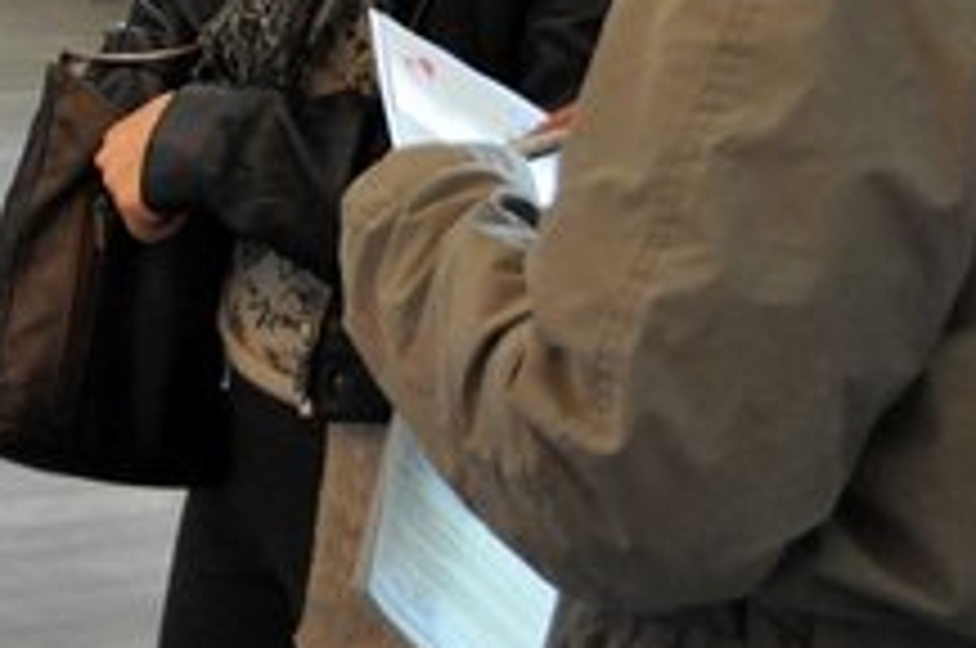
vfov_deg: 10.3
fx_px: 3533
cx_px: -423
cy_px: -158
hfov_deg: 14.8
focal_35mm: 130
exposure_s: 1/125
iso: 2200
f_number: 4
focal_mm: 29
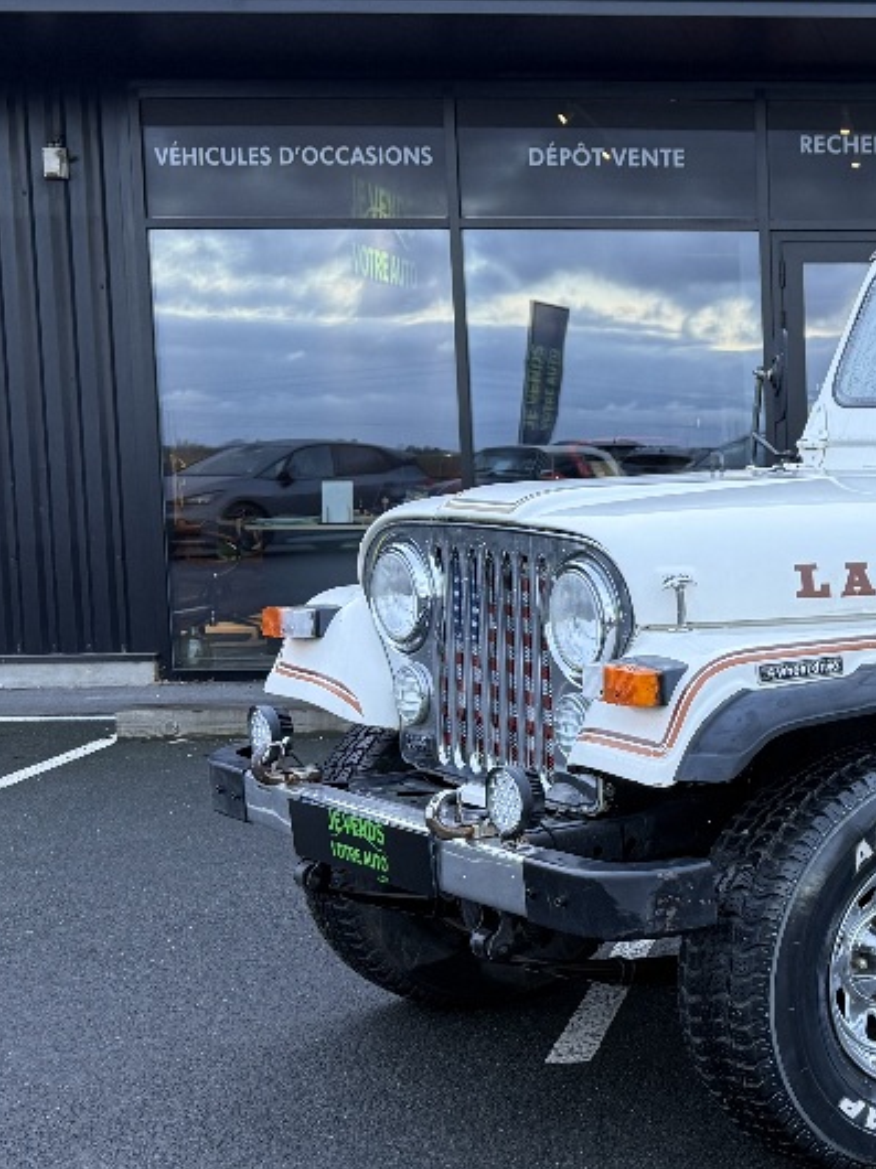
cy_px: 642
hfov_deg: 23.2
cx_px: 1035
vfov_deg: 33.2
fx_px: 1959
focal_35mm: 58
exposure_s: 1/121
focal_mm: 6.76
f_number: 1.78
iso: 160
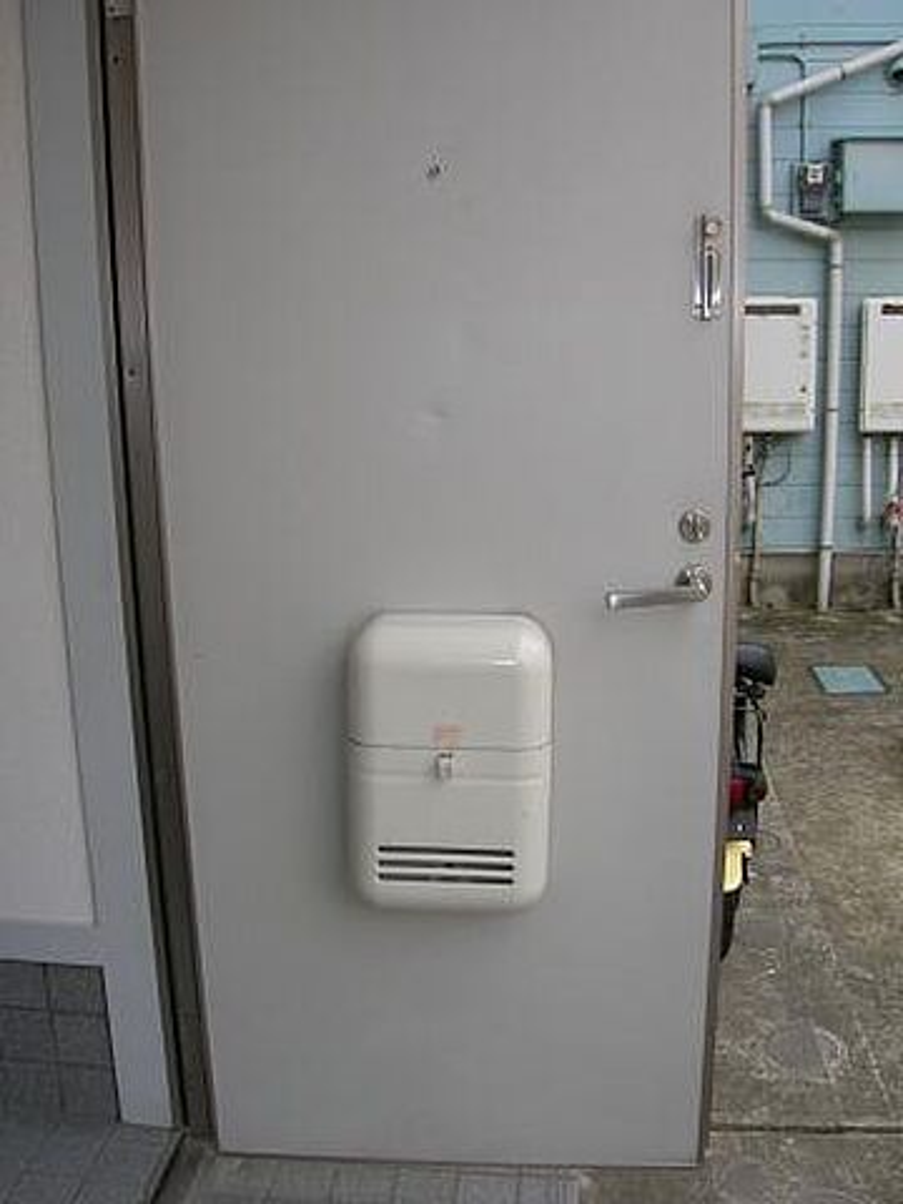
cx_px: 452
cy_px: 602
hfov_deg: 41.8
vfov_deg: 54.0
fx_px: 1183
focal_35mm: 34
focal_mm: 5.7
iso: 50
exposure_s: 1/112
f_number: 4.9
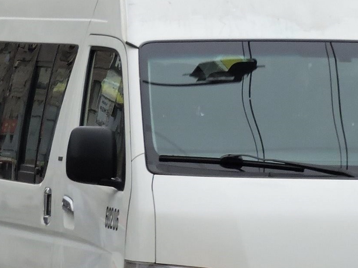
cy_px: 222
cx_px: 243
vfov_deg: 3.6
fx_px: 4250
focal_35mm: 411
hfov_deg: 4.8
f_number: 5.2
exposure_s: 1/250
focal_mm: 30.5
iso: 220
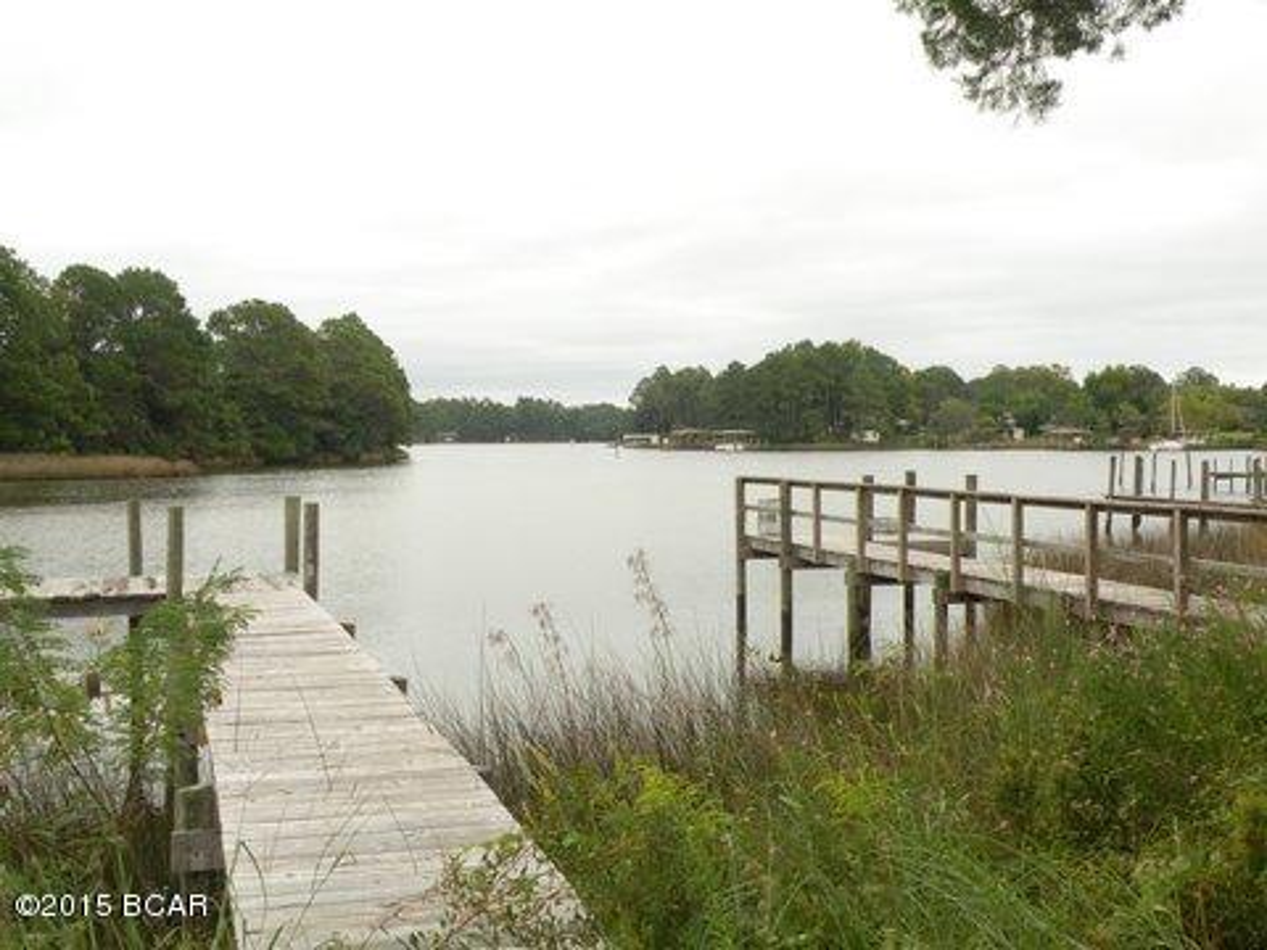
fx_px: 1537
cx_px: 634
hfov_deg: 44.8
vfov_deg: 34.3
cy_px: 475
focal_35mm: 42
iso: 94
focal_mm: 7.4
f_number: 4.5
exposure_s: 1/187
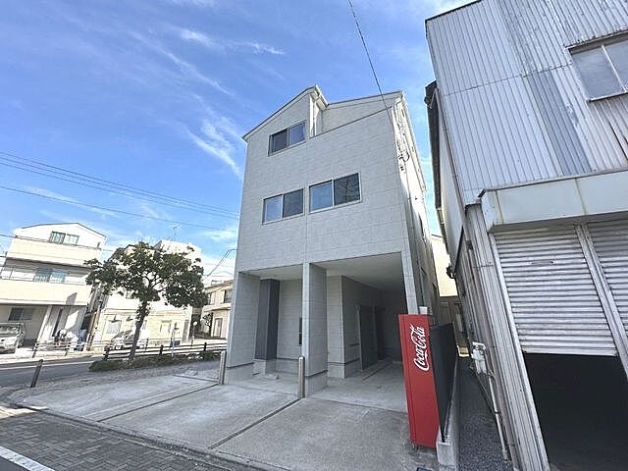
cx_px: 314
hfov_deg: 102.1
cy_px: 236
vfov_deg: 85.7
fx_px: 254
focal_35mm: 14
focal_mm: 2.22
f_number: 2.2
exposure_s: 1/801
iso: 40
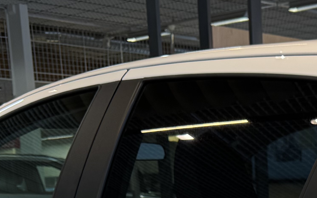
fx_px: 838
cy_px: 404
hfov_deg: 20.6
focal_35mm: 97
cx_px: 328
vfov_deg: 11.9
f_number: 1.78
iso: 64
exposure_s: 1/159
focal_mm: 6.76
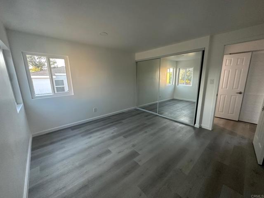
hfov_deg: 102.1
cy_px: 99
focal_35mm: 14
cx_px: 132
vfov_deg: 85.7
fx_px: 107
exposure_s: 1/120
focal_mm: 2.22
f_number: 2.2
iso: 250
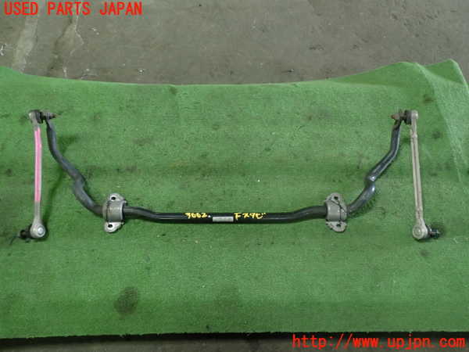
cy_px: 176
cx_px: 234
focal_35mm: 30
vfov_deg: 46.8
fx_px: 406
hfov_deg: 60.0
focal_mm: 5.4
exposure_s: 1/30
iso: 250
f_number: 2.3
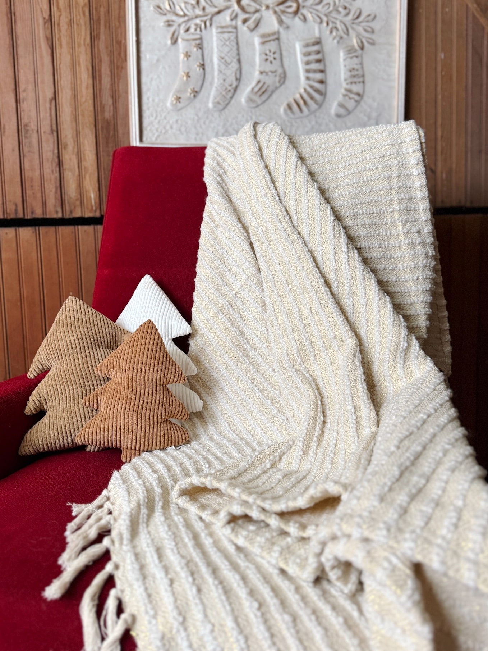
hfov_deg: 56.8
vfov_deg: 71.6
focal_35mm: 24
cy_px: 326
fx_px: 451
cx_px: 244
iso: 250
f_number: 1.78
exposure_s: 1/60
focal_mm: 6.76
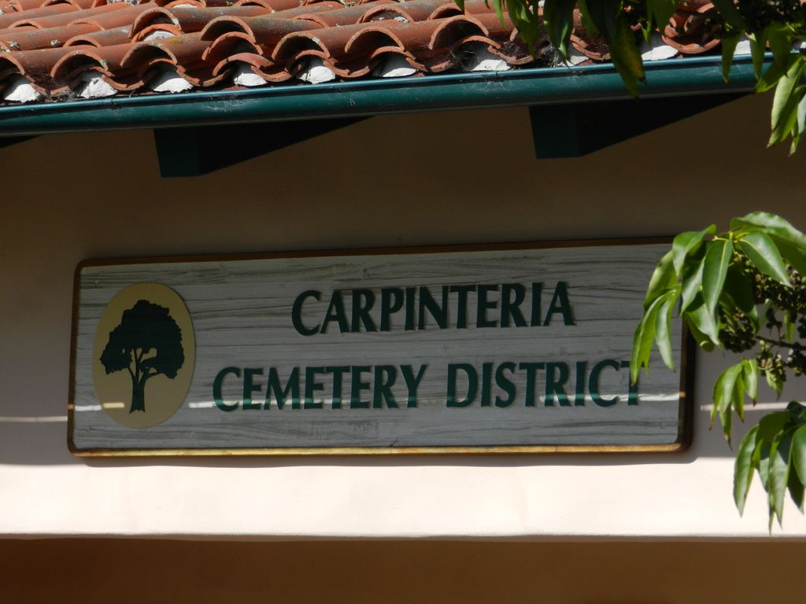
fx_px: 5006
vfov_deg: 6.9
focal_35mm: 215
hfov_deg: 9.2
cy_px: 302
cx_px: 403
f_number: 5.6
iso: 160
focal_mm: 38.2
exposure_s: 1/800
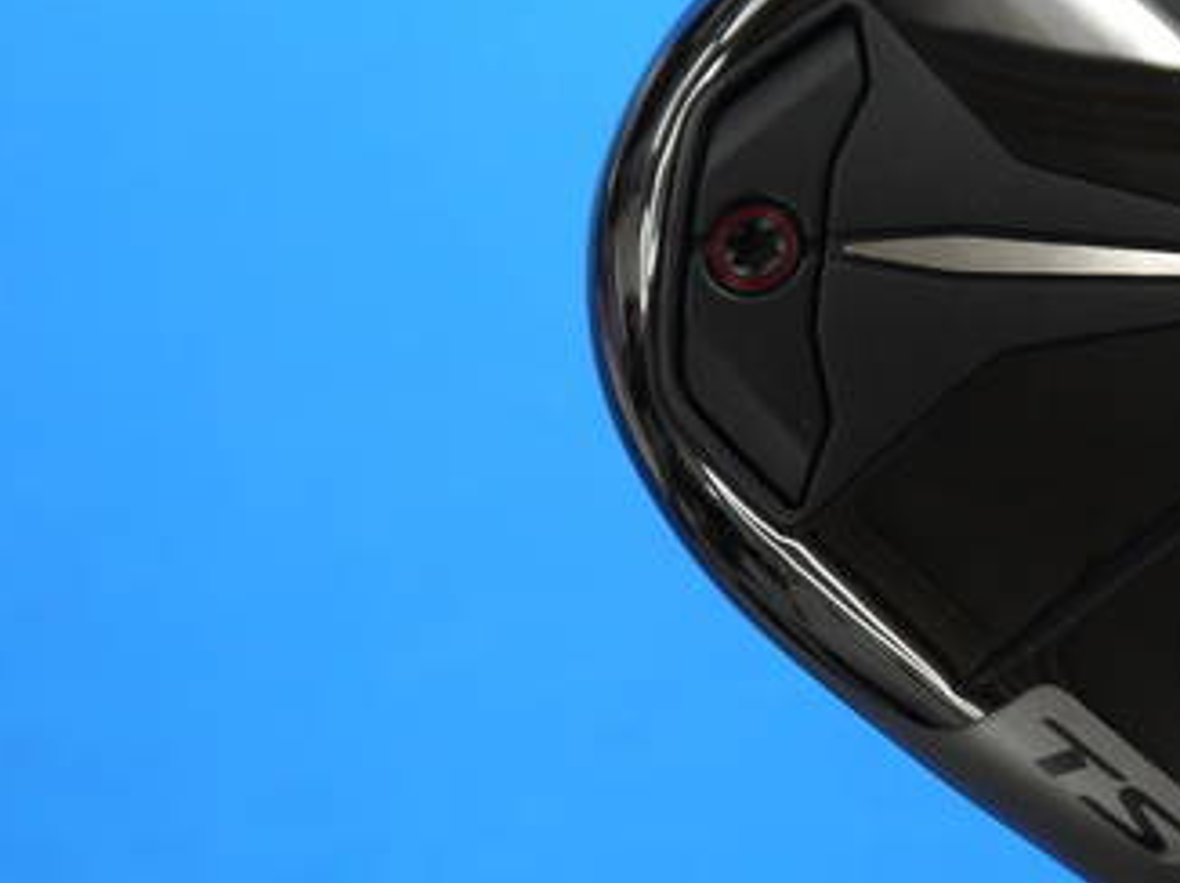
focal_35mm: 114
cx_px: 1086
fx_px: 3883
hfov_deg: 17.0
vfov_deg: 13.0
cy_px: 478
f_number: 4.9
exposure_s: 1/125
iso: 500
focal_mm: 29
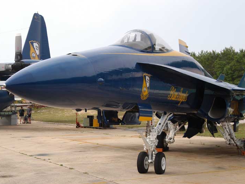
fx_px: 439
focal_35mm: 62
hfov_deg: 31.2
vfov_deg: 23.6
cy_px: 92
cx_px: 131
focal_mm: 38
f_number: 8
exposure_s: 1/250
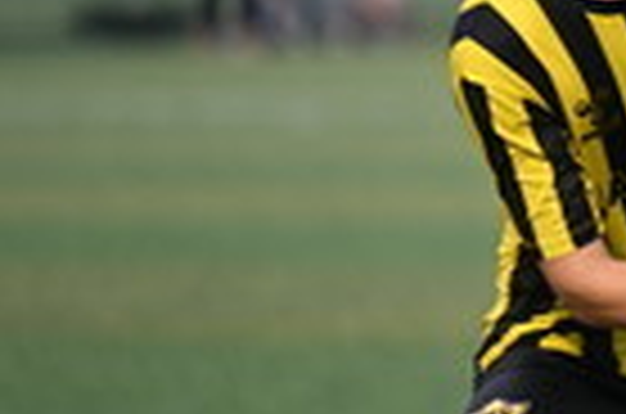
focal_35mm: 866
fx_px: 15024
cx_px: 1266
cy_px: -50
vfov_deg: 1.6
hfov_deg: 2.4
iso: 400
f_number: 2.8
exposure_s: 1/320
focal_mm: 200
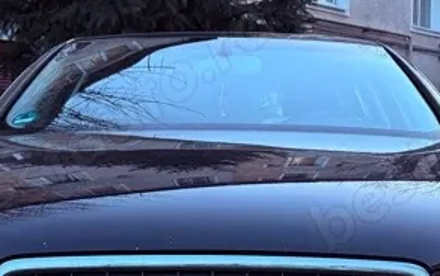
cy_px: 145
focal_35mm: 87
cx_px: 229
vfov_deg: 15.0
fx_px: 1044
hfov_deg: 23.8
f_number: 1.78
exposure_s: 1/48
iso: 250
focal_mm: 6.76
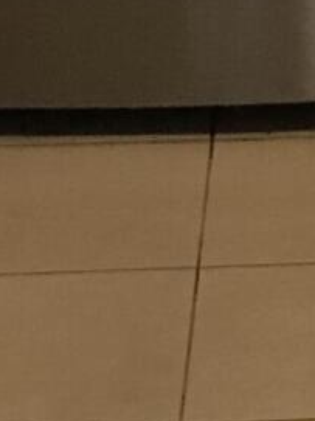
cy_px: -154
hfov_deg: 6.9
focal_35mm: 207
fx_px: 2514
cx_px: 638
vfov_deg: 9.4
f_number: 1.8
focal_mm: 3.99
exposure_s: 1/5
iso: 80
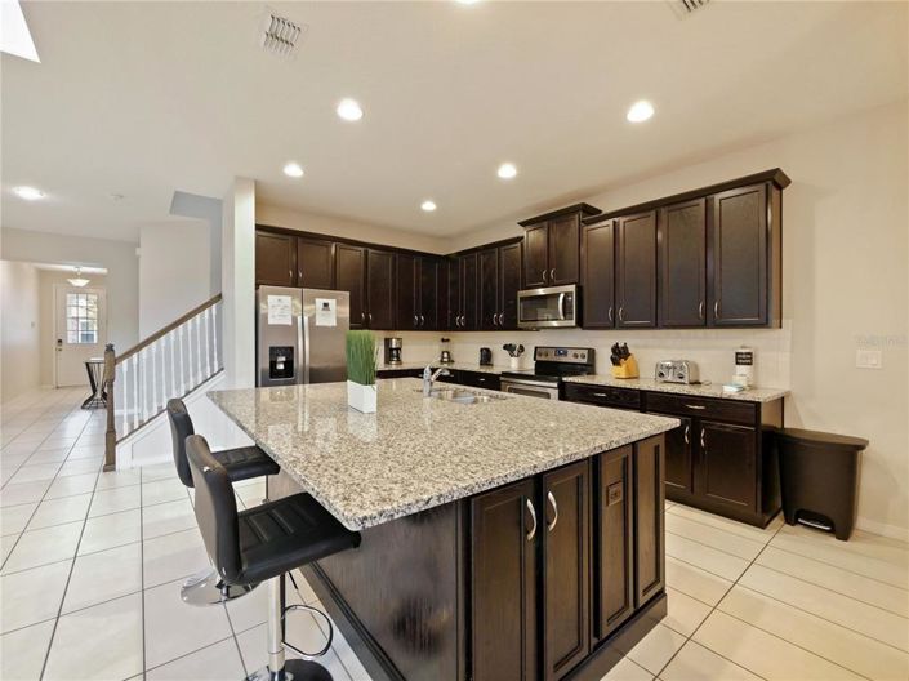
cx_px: 454
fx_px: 367
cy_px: 340
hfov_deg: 102.1
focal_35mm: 14
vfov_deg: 85.6
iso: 3200
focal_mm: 7
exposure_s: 1/40
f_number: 4
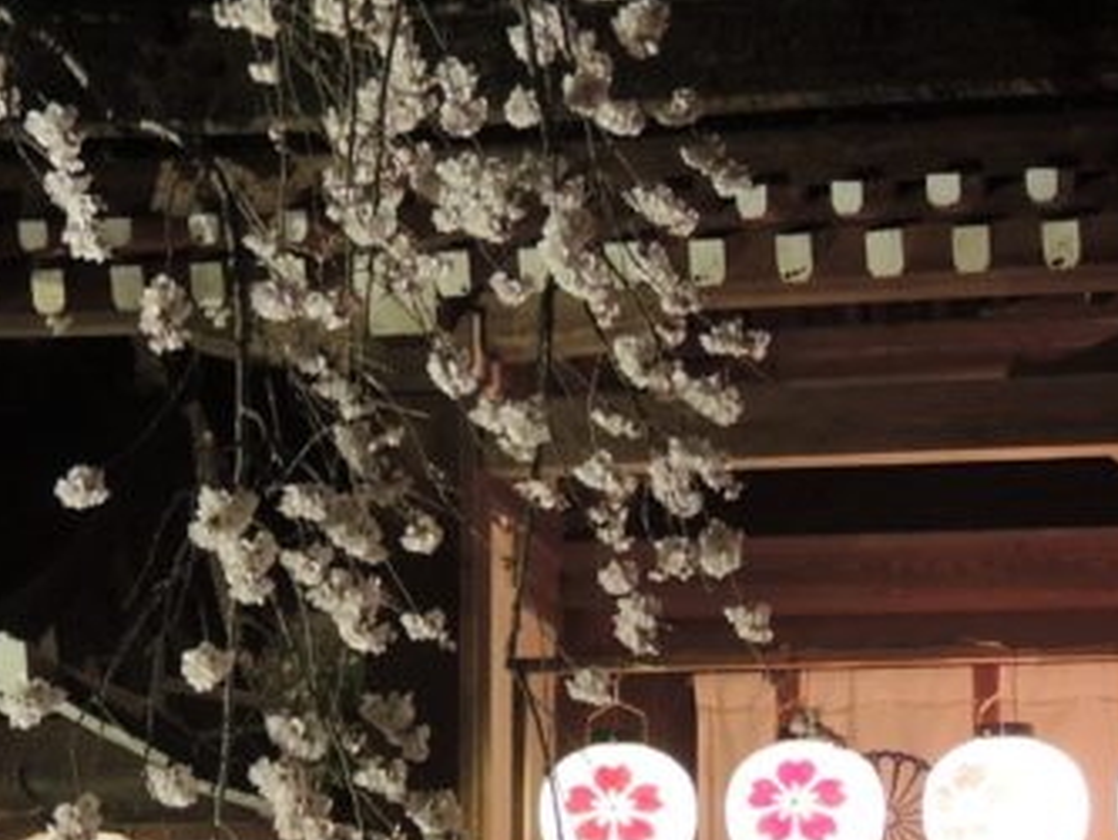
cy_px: 669
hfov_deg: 22.6
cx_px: 295
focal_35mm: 86
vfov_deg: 17.0
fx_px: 2779
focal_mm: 6
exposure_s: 1/10
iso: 400
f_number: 2
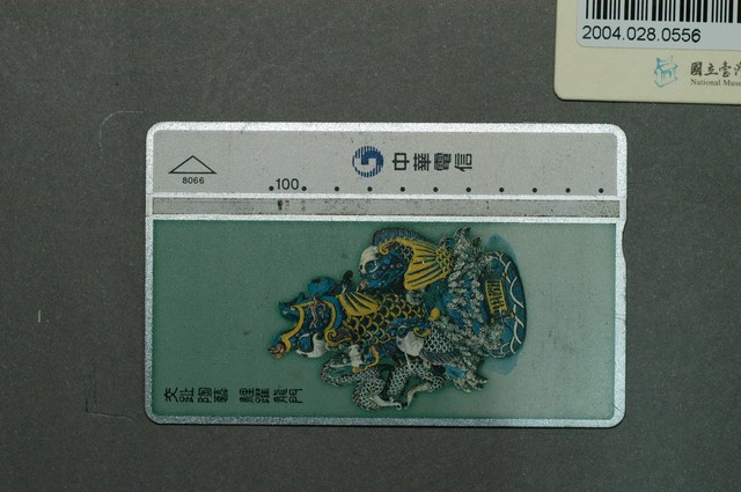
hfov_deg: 22.6
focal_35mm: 90
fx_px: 1850
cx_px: 370
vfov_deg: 15.1
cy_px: 246
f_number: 6.3
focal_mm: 60
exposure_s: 1/40
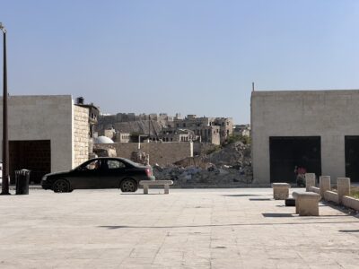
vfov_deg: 19.1
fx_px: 799
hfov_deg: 25.3
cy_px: 134
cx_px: 180
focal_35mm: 77
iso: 32
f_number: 2.8
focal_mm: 9
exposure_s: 1/1233
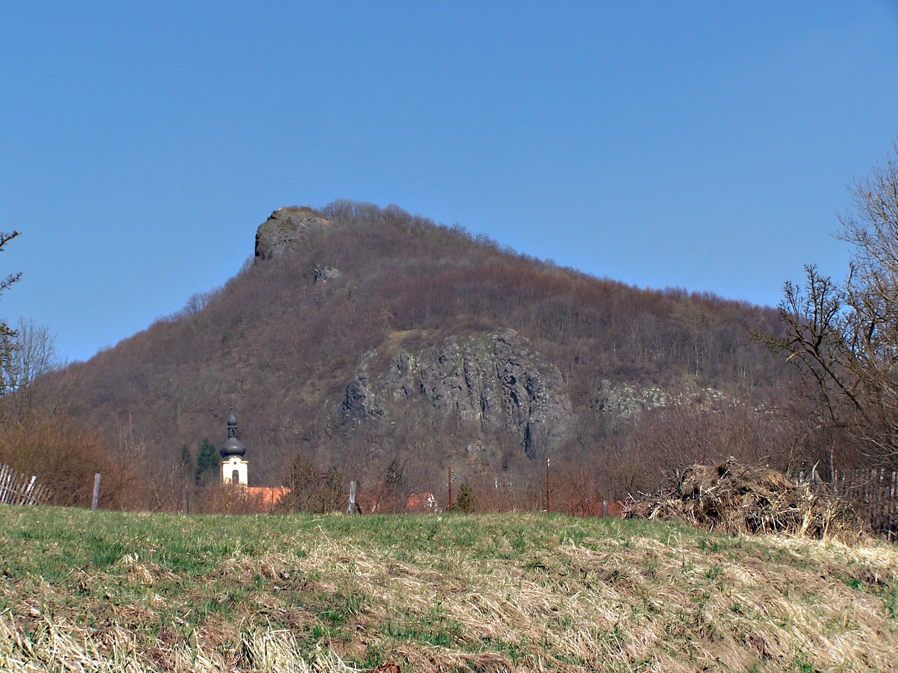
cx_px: 449
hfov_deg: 26.0
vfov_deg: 19.6
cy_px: 336
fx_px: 1946
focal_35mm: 75
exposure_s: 1/640
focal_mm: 12.4
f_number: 4.5
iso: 80
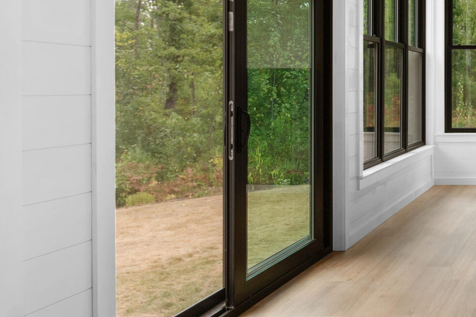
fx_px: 608
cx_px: 565
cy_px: 107
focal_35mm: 46
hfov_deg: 34.6
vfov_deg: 29.1
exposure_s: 1/8
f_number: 11
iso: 320
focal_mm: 15
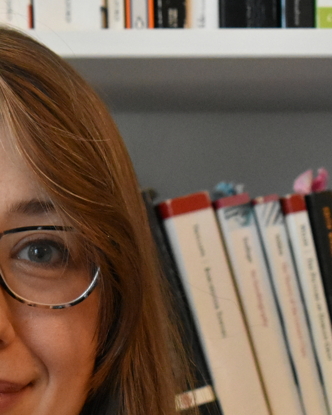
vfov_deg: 9.5
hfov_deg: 7.6
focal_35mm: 202
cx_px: -9
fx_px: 2483
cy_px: 316
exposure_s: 1/60
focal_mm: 55
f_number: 5.6
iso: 5000
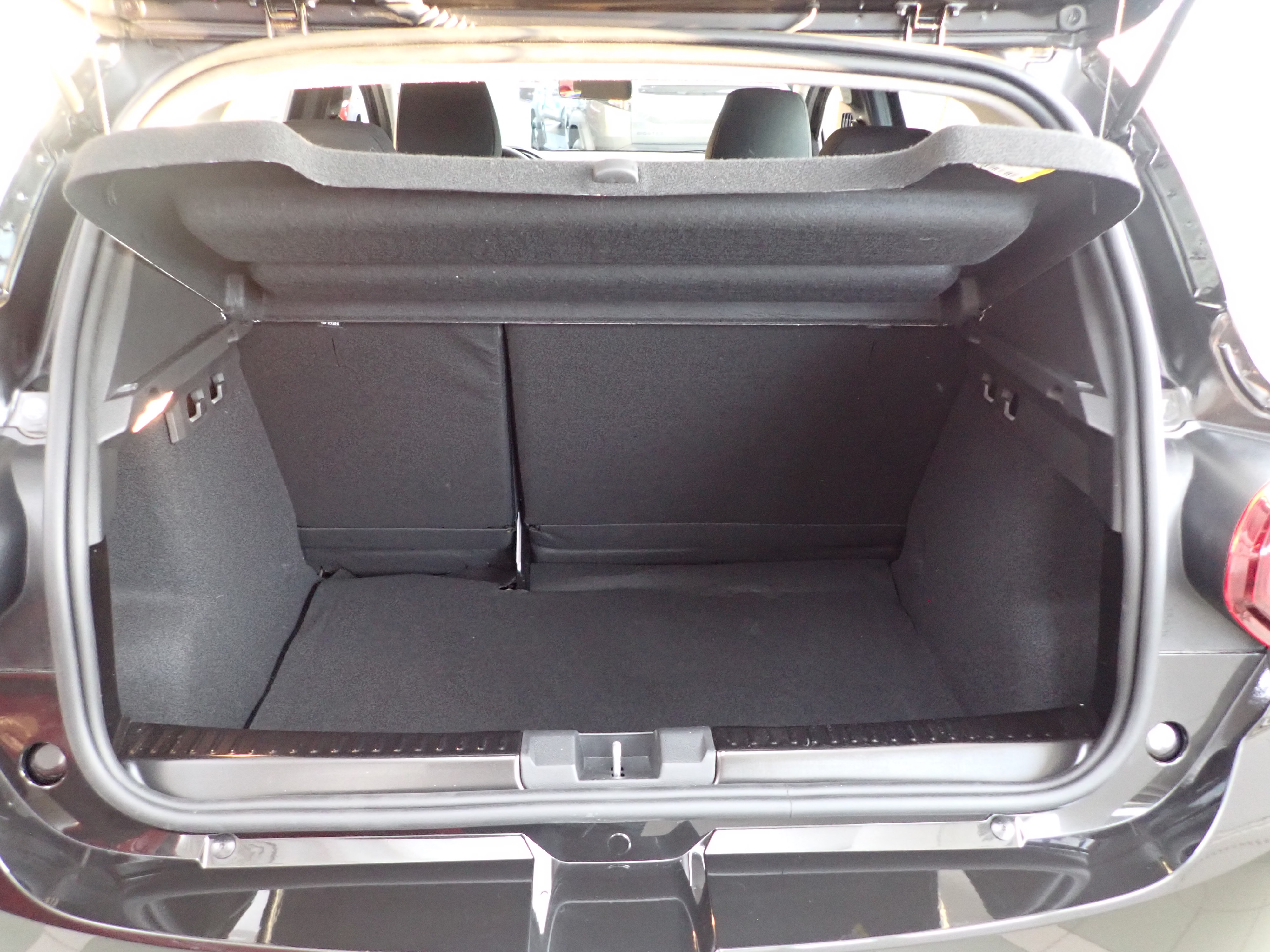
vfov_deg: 54.9
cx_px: 635
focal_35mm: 25
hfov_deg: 69.4
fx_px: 917
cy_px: 476
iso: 800
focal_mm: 4.5
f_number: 2
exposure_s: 1/25
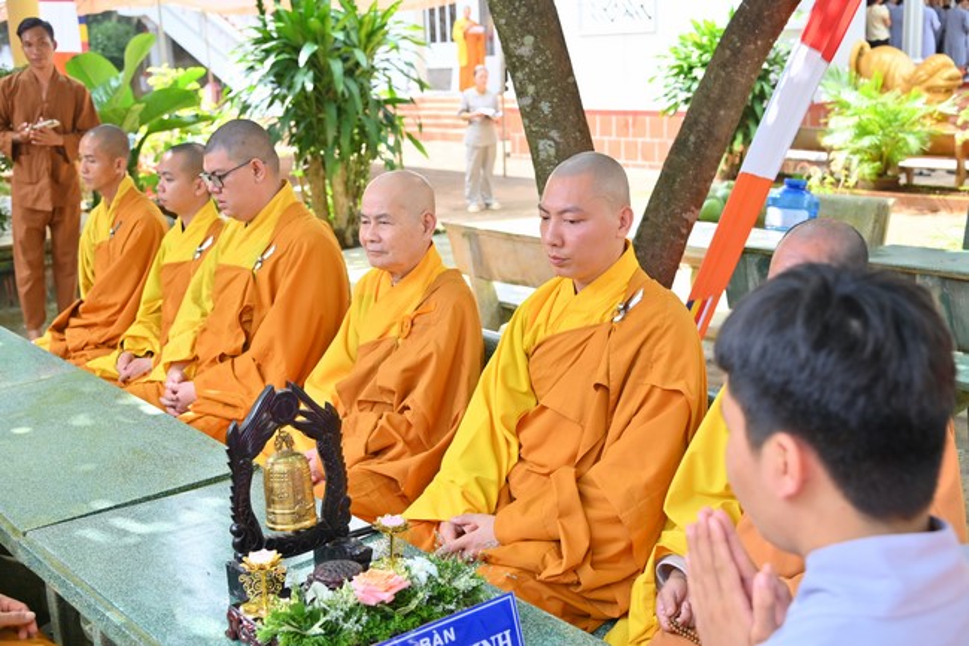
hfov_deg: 44.5
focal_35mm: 44
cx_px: 484
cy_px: 323
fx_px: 1184
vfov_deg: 30.5
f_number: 5
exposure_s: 1/125
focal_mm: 44
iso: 200
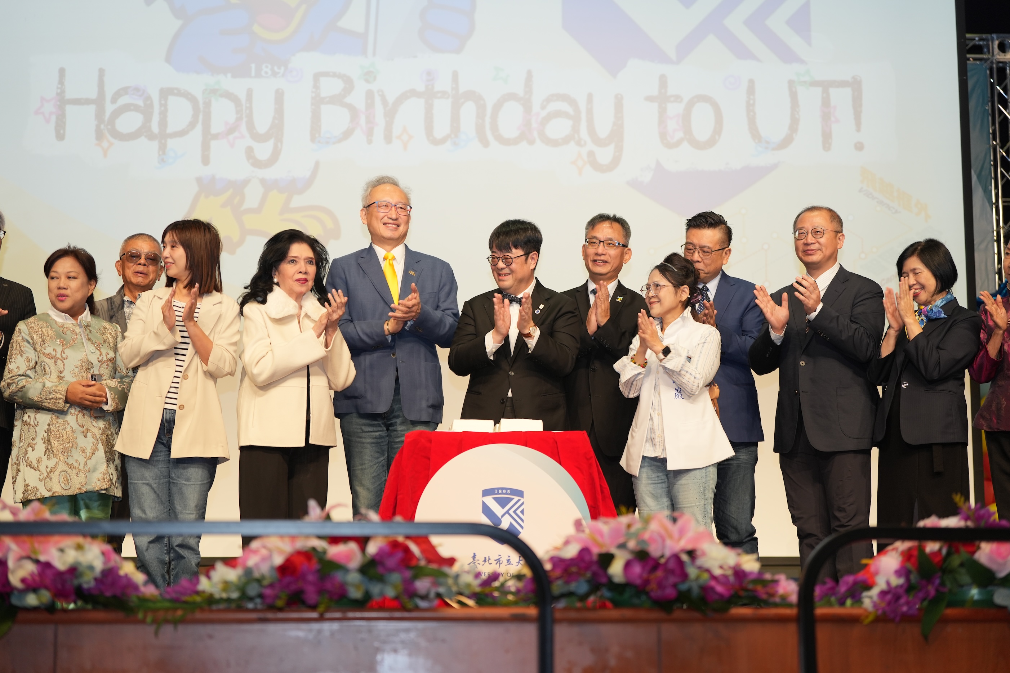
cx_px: 505
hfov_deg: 28.8
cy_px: 336
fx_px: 1964
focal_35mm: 70
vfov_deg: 19.5
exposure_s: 1/250
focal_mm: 70
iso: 640
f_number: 2.8
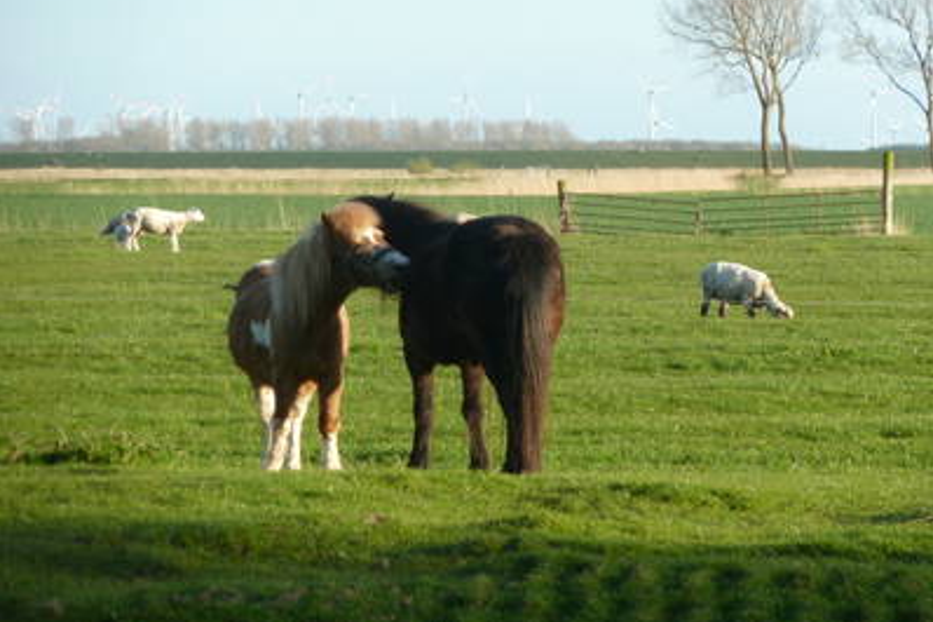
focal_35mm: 272
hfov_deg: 7.6
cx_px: 466
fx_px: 7046
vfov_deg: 5.0
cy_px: 277
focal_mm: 42.6
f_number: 4.7
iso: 160
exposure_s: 1/250
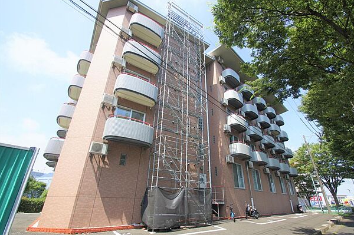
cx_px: 187
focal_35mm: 16
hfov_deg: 96.7
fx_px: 157
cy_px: 120
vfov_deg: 73.6
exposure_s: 1/125
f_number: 7.1
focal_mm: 10
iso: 100
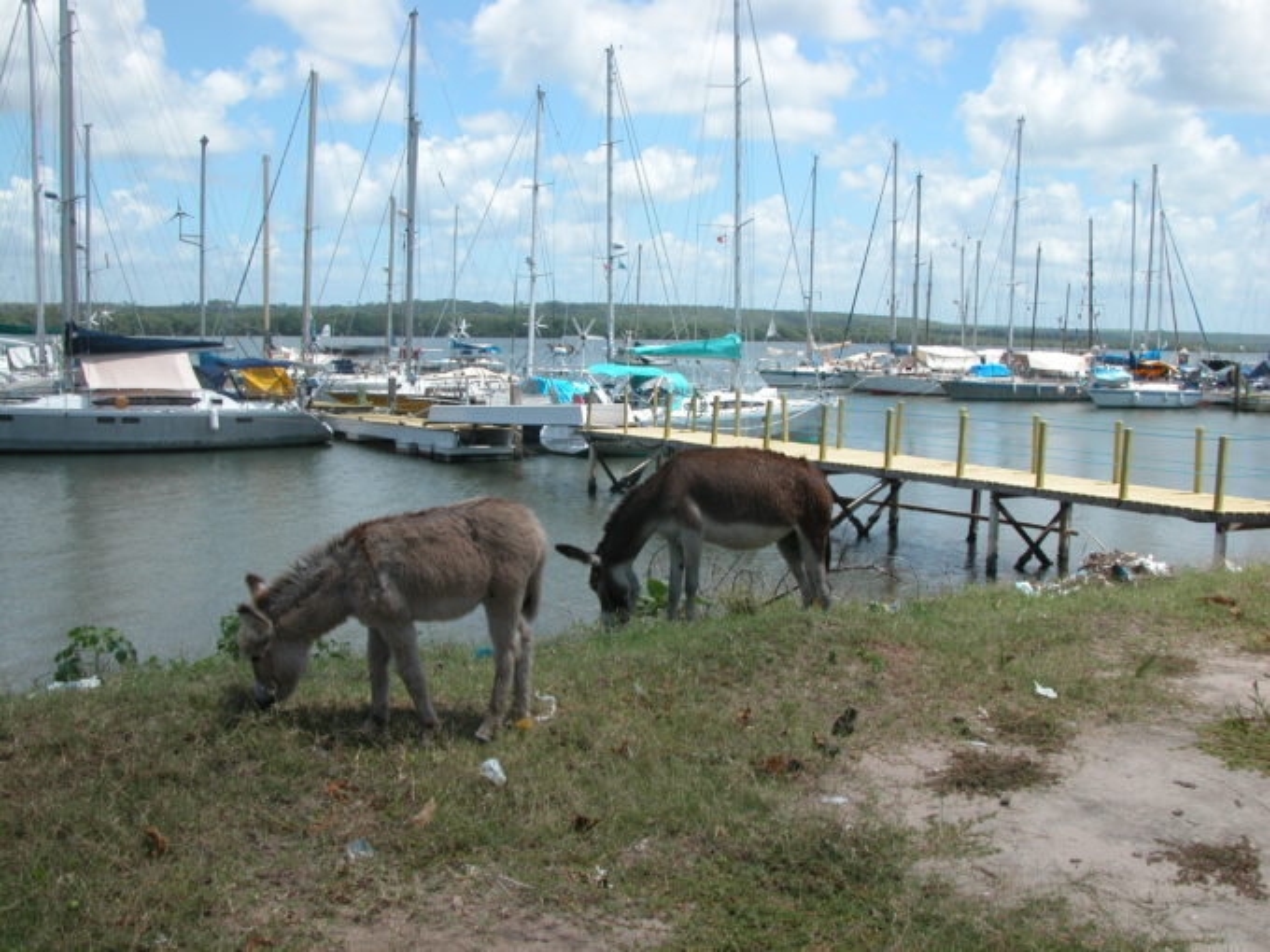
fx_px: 1284
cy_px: 476
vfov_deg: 40.7
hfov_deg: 52.6
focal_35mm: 35
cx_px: 635
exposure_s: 1/388
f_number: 6.3
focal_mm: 8.9
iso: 100
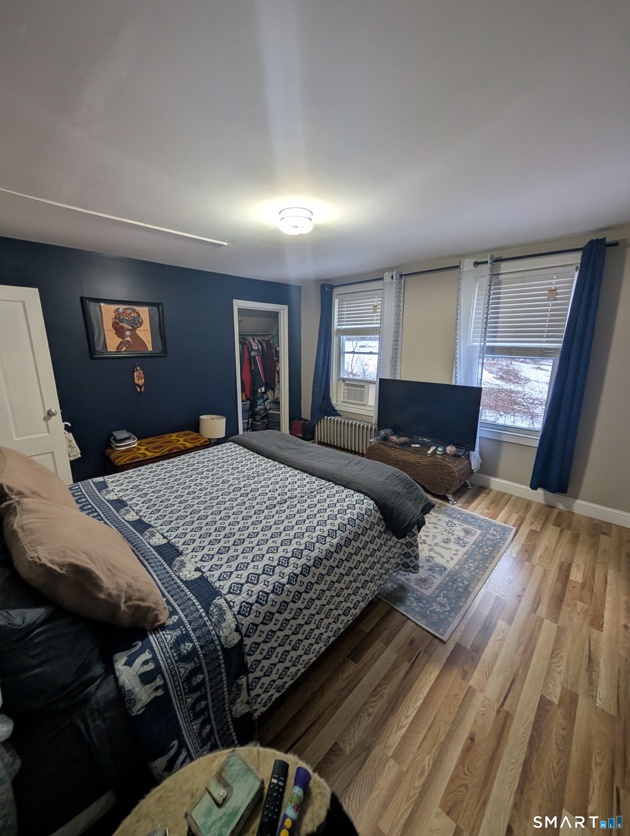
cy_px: 418
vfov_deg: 110.5
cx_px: 315
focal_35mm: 12
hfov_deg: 94.6
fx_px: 290
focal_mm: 2.02
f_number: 1.7
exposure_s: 1/24
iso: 124
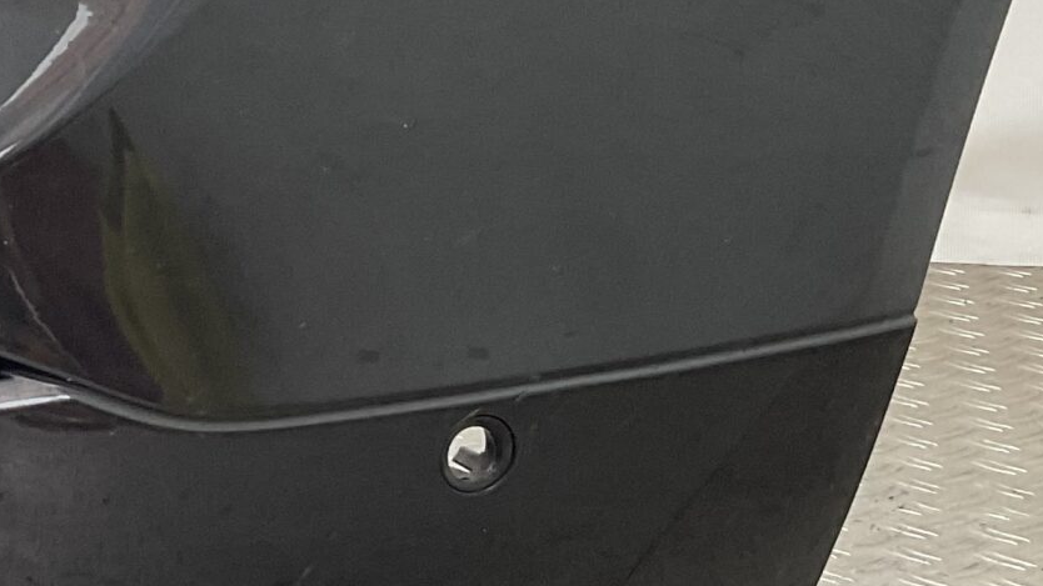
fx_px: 2682
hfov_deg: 20.6
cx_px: -211
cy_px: 56
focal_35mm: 97
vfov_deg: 12.4
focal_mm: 3
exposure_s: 1/120
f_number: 1.8
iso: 40
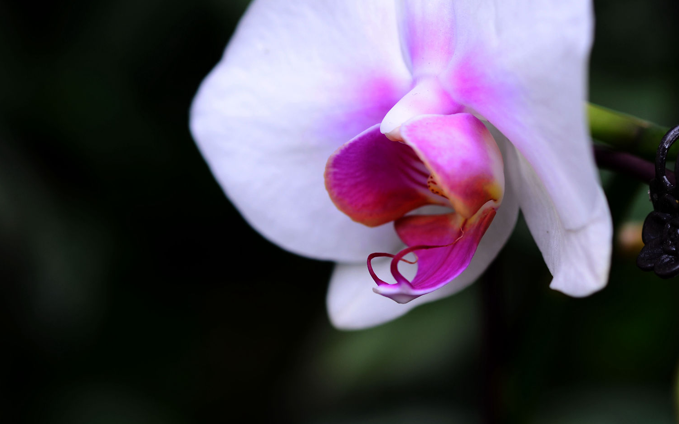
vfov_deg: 8.2
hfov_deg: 13.0
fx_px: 2971
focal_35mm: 161
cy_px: 202
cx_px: 339
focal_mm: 105
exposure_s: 1/125
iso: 200
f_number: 4.8
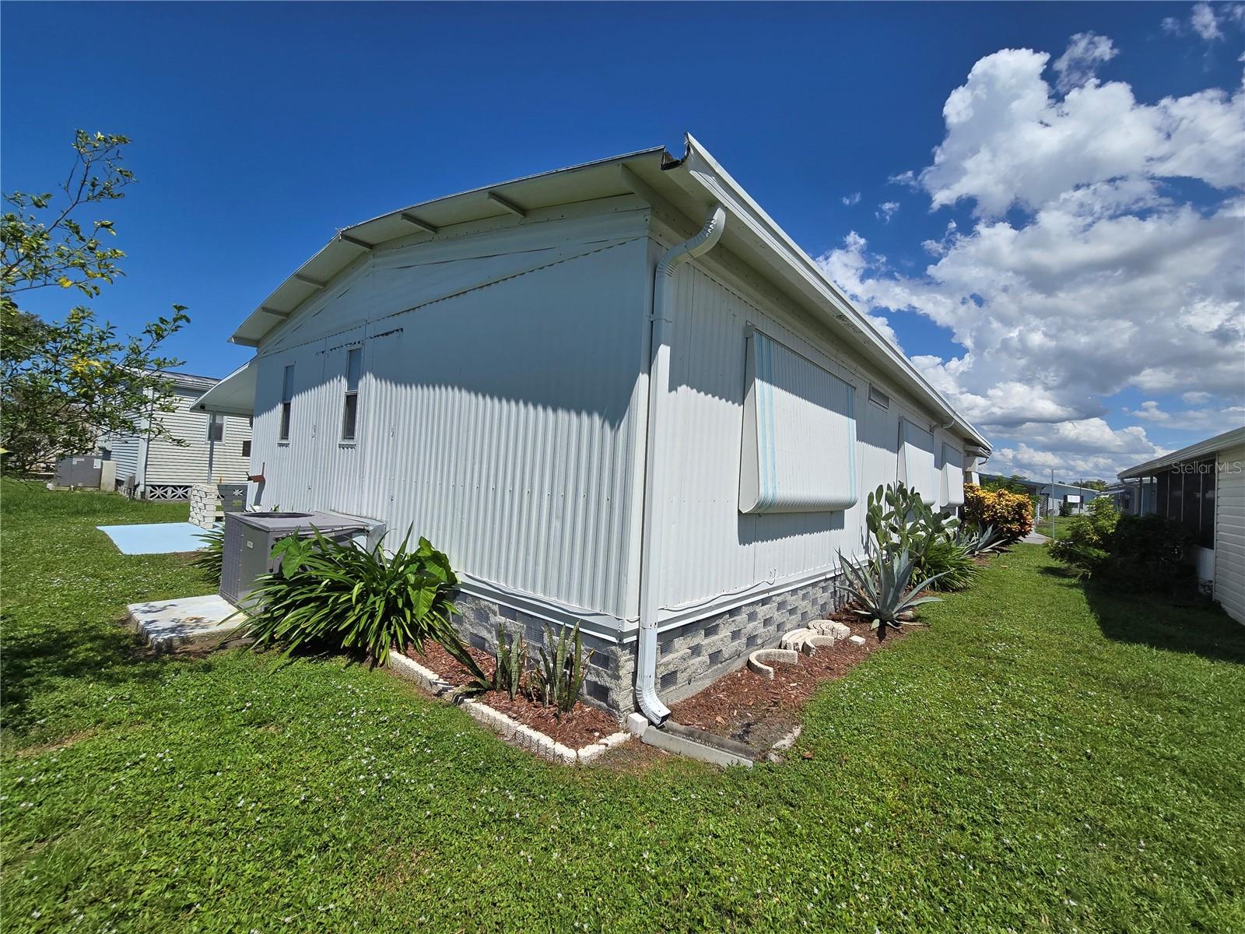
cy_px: 467
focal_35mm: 13
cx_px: 622
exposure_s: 1/4087
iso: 50
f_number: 2.2
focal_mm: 2.2
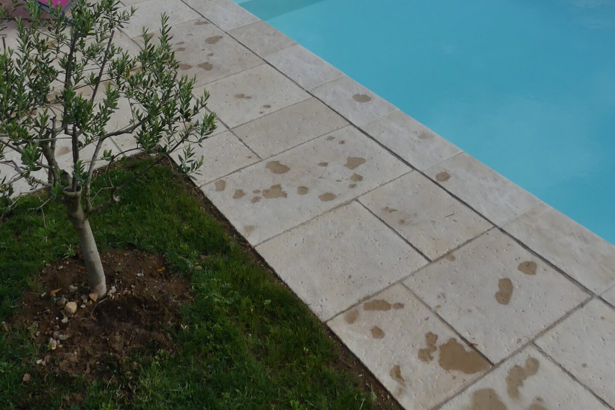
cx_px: 358
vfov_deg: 26.7
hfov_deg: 42.6
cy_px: -48
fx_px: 786
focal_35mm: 46
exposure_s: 1/800
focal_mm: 4.5
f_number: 4
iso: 100
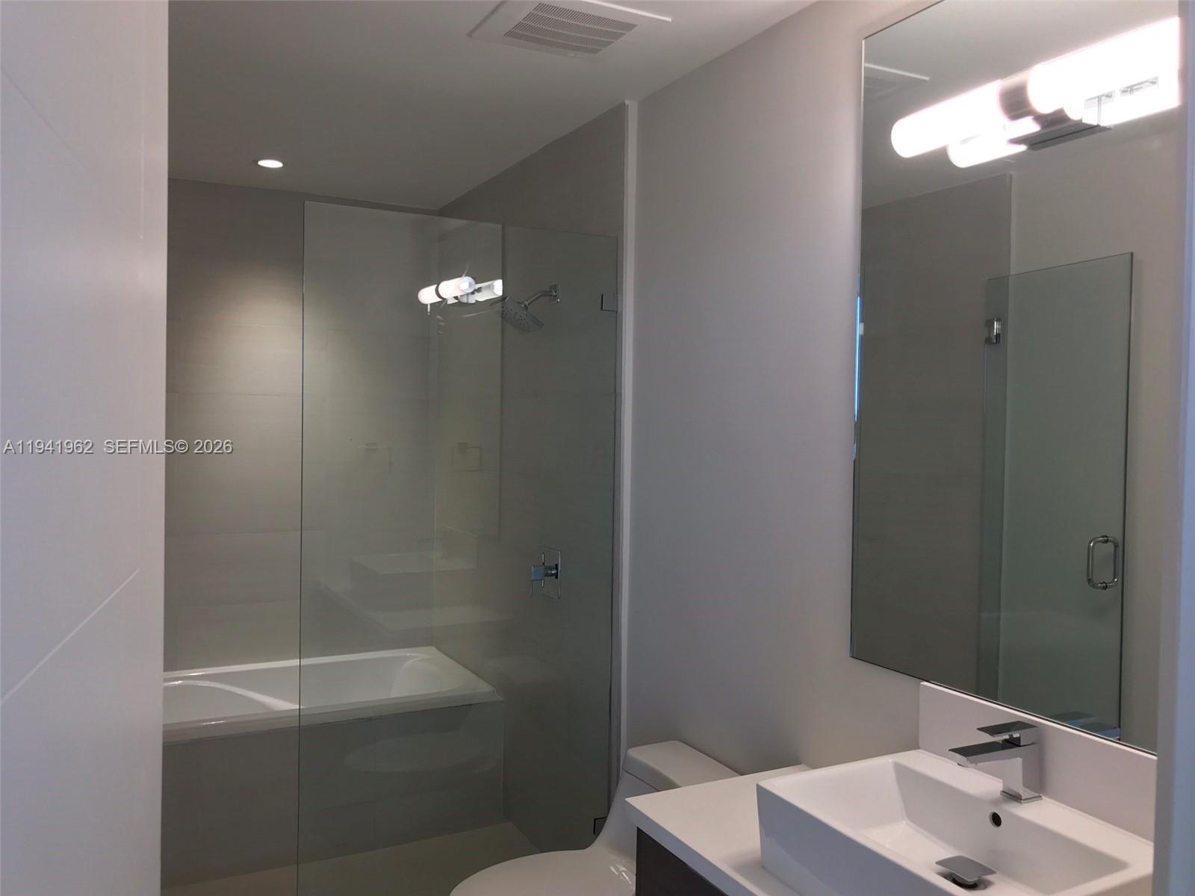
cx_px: 598
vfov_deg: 49.7
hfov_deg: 63.4
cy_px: 448
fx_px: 967
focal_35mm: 28
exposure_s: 1/40
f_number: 1.8
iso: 20
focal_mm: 3.99
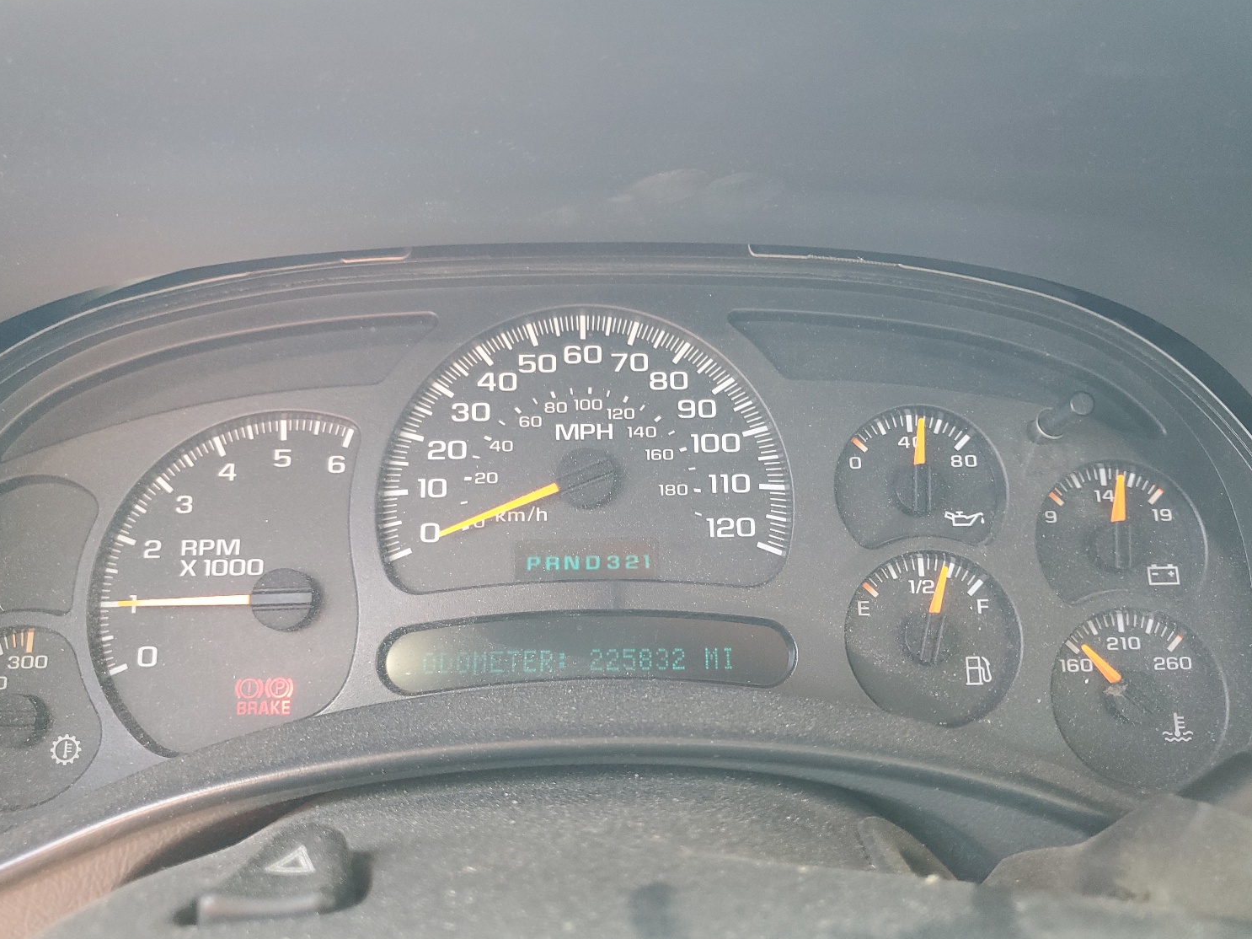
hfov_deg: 63.4
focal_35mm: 28
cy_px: 480
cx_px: 603
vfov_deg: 49.7
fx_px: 1013
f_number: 1.5
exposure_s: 1/60.2
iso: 89
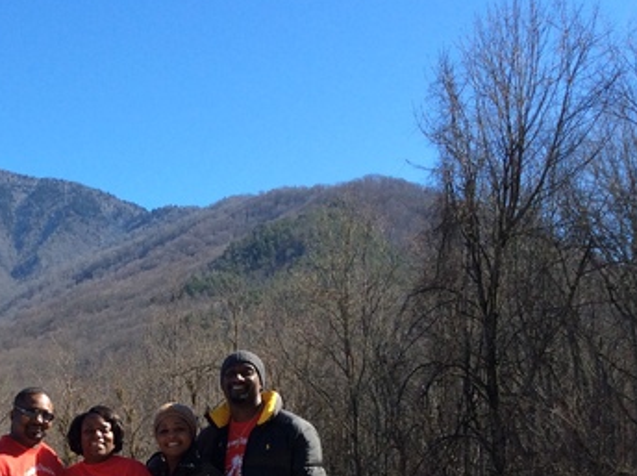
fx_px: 1231
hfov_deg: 28.1
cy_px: 443
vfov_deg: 21.3
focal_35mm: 67
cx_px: 83
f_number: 2.4
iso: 32
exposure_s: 1/697
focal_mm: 3.3
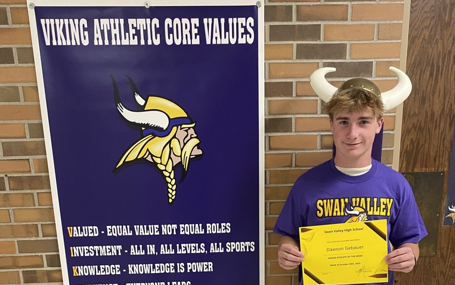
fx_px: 459
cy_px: 277
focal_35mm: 37
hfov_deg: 52.7
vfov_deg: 32.1
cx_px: 228
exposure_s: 1/60
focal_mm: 4.25
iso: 250
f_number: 1.8
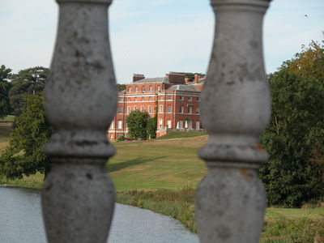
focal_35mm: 159
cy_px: 122
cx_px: 162
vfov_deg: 9.3
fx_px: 1488
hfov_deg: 12.4
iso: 100
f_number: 5
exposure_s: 1/361
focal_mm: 41.1
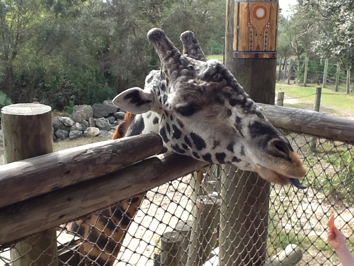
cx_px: 177
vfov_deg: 44.2
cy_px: 133
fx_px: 327
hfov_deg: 56.8
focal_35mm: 32
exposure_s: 1/366
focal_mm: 2.03
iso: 64
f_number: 2.4
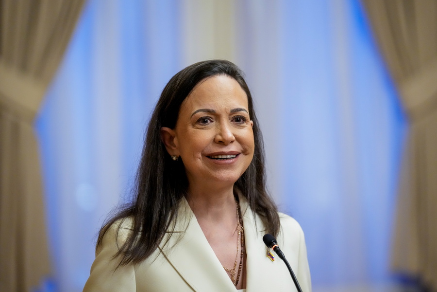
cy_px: 146
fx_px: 1991
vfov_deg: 8.4
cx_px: 218
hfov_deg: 12.5
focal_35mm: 164
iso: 8000
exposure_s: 1/250
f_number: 2.8
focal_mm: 164
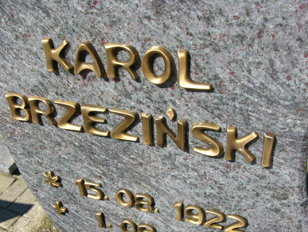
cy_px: 135
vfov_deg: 35.1
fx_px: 365
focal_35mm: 41
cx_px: 152
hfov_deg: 45.8
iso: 50
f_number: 5.6
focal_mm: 8.9
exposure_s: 1/189
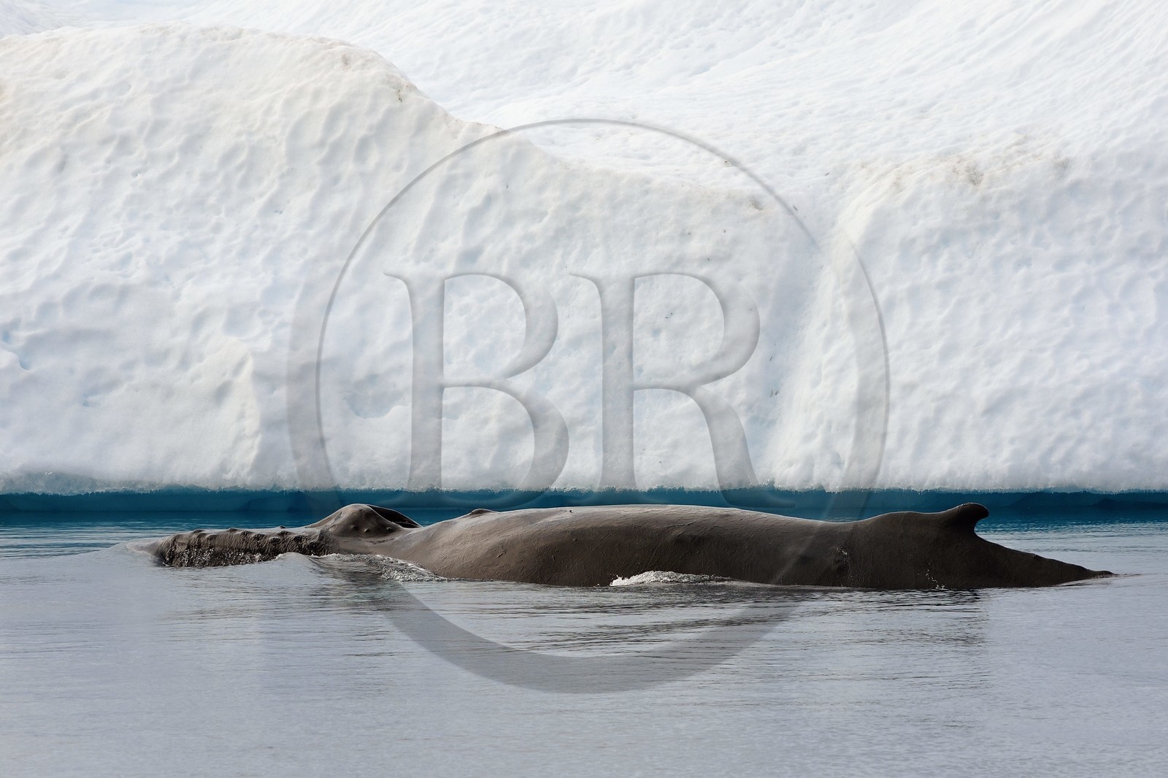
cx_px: 584
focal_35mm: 280
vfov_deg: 4.9
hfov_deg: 7.4
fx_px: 9082
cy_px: 389
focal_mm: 280
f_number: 9
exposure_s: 1/640
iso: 400
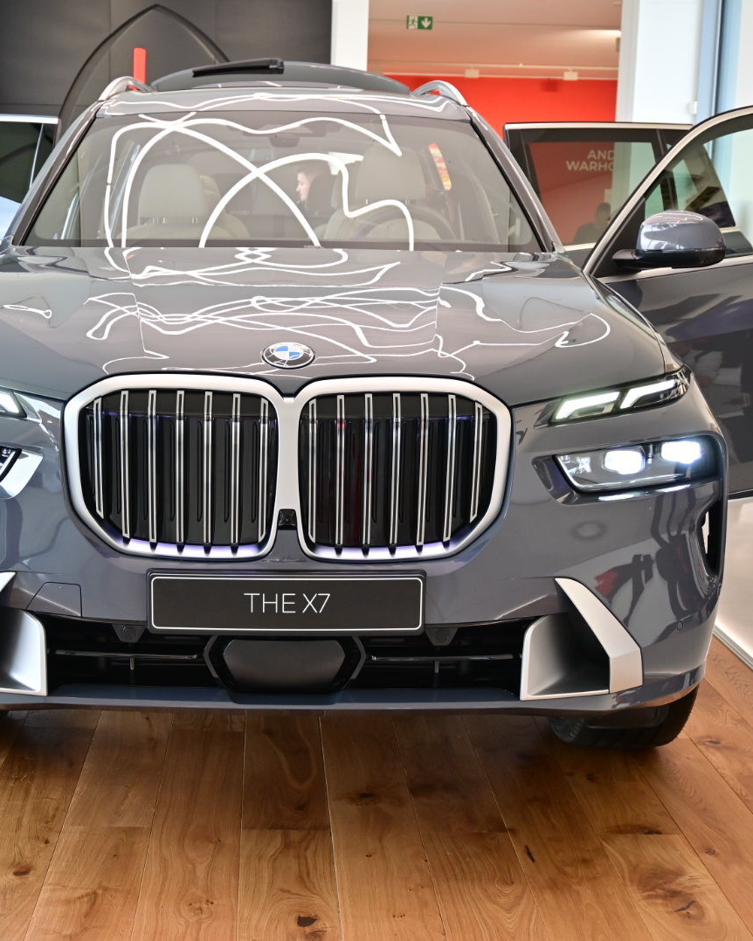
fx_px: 1356
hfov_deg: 30.9
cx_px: 290
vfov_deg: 38.3
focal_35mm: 49
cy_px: 471
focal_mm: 23
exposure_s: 1/80
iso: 400
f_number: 4.2
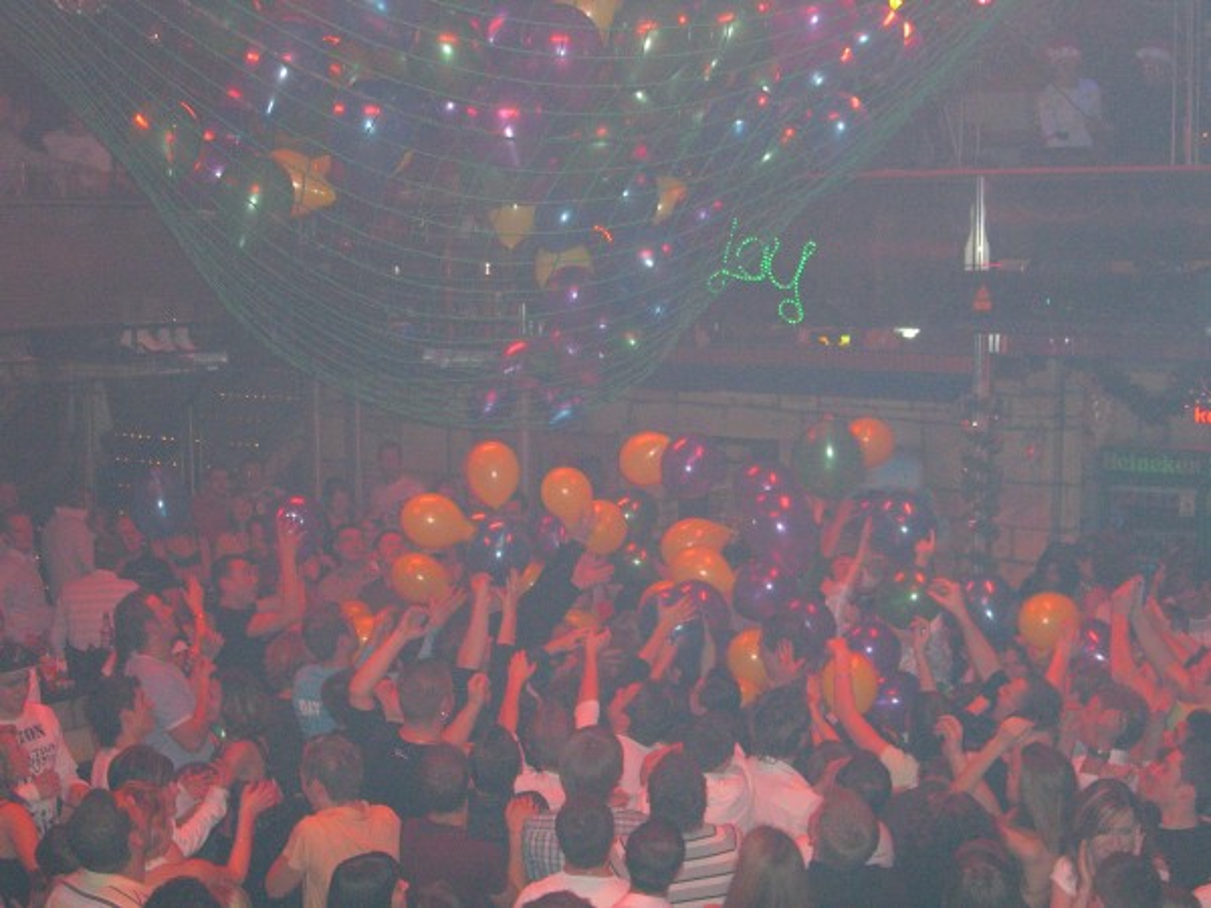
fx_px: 1994
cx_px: 606
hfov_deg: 33.8
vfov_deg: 25.7
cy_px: 454
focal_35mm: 57
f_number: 3.6
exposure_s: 1/60
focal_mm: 11.8
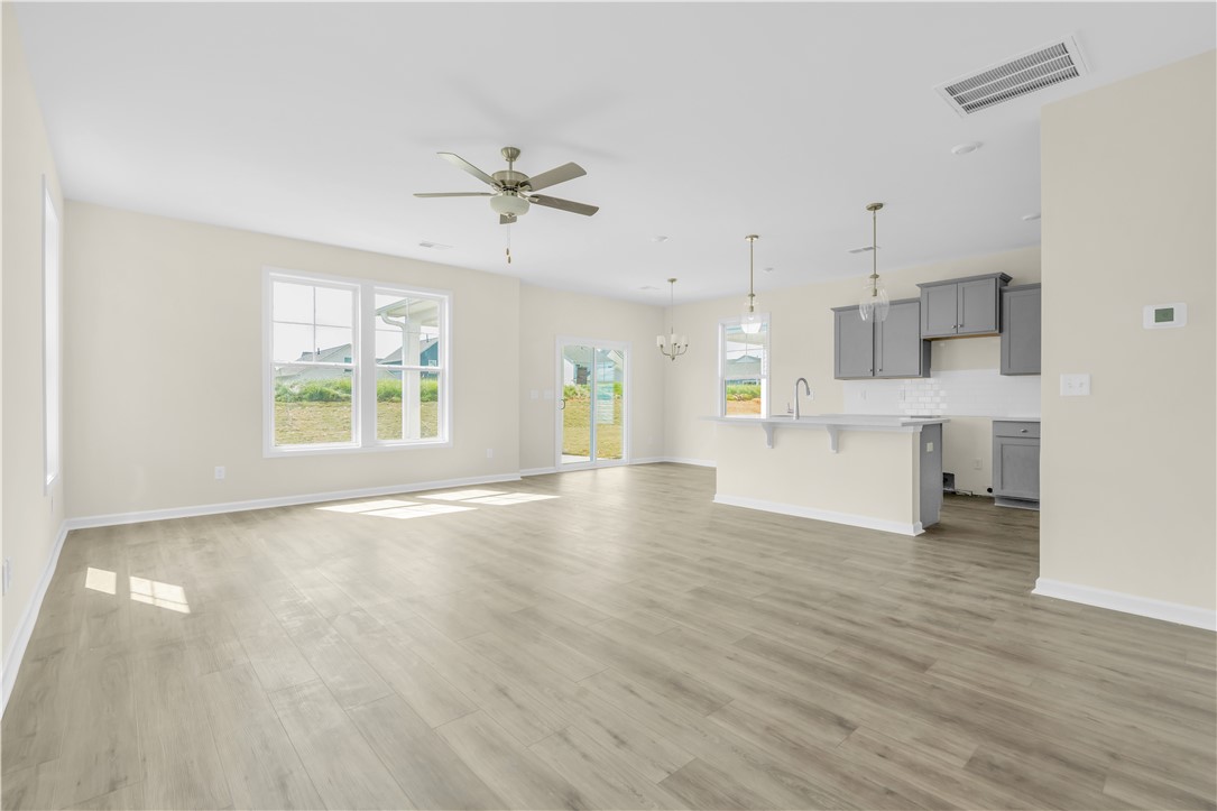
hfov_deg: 96.7
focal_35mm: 16
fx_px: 541
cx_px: 608
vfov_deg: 73.7
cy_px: 406
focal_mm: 16
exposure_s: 1/125
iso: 320
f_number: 7.1
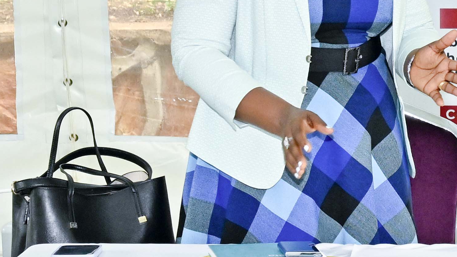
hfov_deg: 11.4
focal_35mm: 186
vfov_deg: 6.4
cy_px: 380
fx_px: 2254
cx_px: 524
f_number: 4.8
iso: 800
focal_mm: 32
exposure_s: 1/250
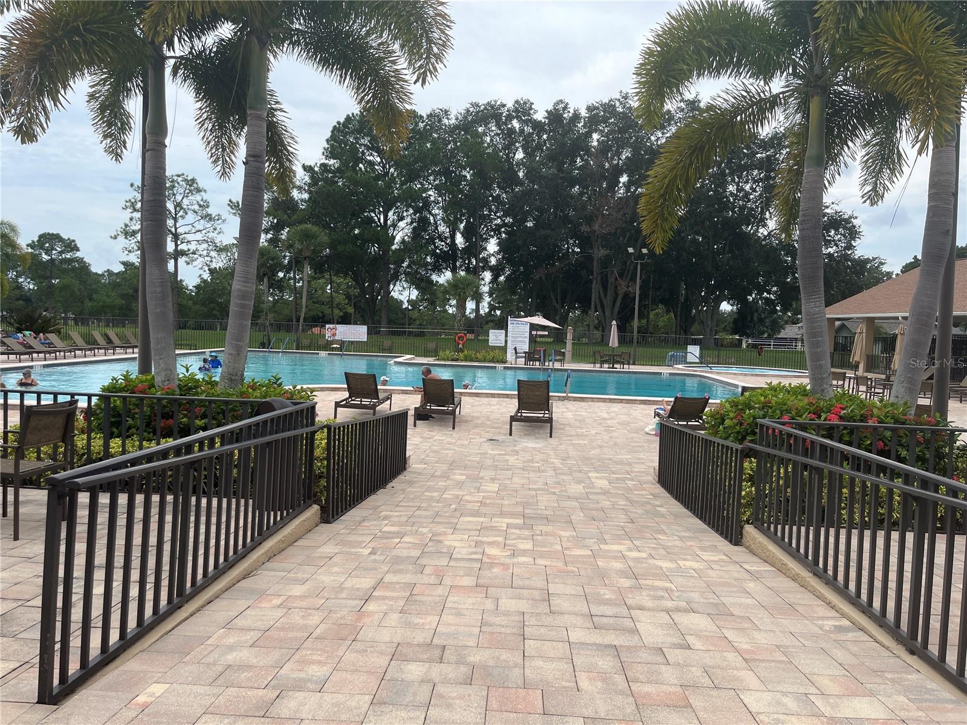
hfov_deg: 67.3
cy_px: 362
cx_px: 484
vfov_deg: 53.1
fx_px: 726
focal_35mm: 26
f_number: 1.6
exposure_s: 1/2967
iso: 50
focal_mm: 5.1
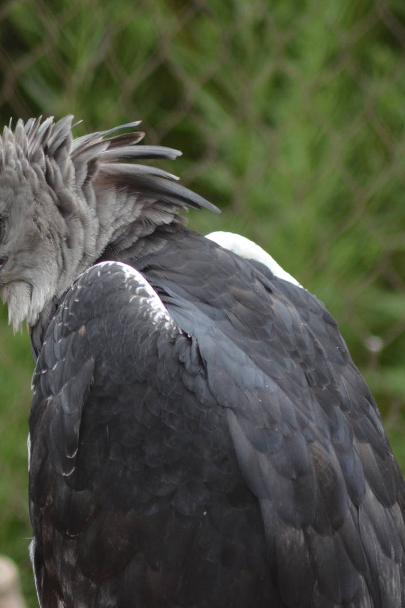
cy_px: 304
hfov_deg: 2.0
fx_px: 11470
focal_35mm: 680
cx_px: 106
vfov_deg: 3.0
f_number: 5.6
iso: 800
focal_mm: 300
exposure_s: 1/1000
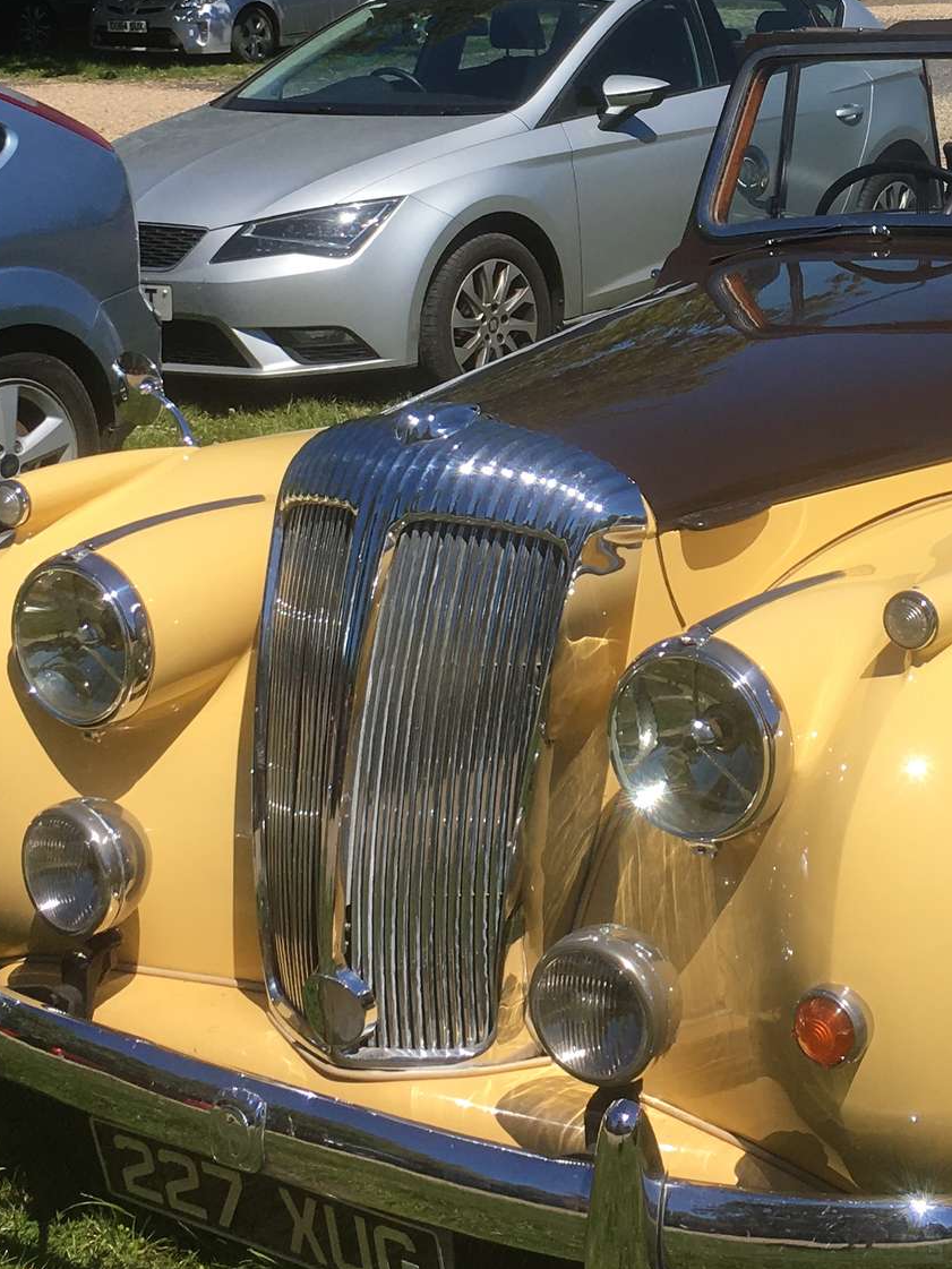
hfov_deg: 21.0
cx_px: 808
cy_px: 236
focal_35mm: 69
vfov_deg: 27.5
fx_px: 2530
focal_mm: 4.15
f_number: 2.2
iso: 25
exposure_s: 1/2137
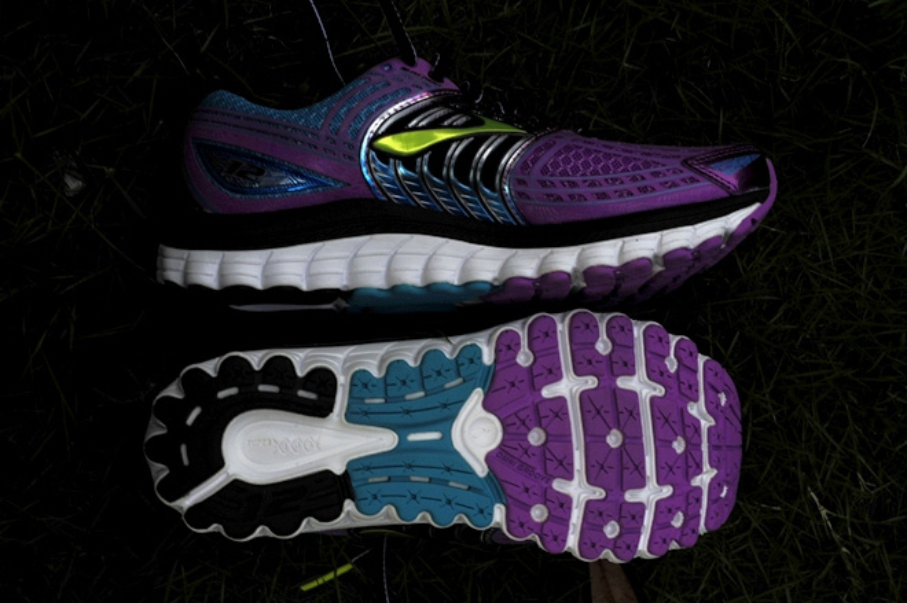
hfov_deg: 36.3
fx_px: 1385
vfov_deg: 24.6
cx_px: 454
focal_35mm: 55
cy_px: 302
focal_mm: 55
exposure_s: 1/25
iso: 640
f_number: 22
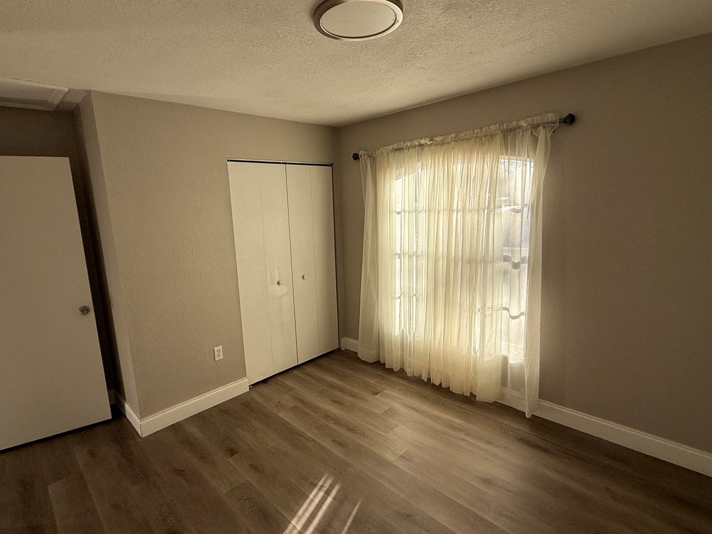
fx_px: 370
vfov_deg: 71.6
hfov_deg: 87.6
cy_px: 271
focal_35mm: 18
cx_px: 333
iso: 50
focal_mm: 2.22
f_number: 2.2
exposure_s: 1/549
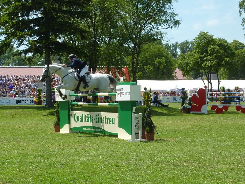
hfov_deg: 22.5
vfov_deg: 17.0
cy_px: 92
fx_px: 616
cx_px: 122
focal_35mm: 87
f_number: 4.5
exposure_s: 1/400
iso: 80
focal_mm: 7.9
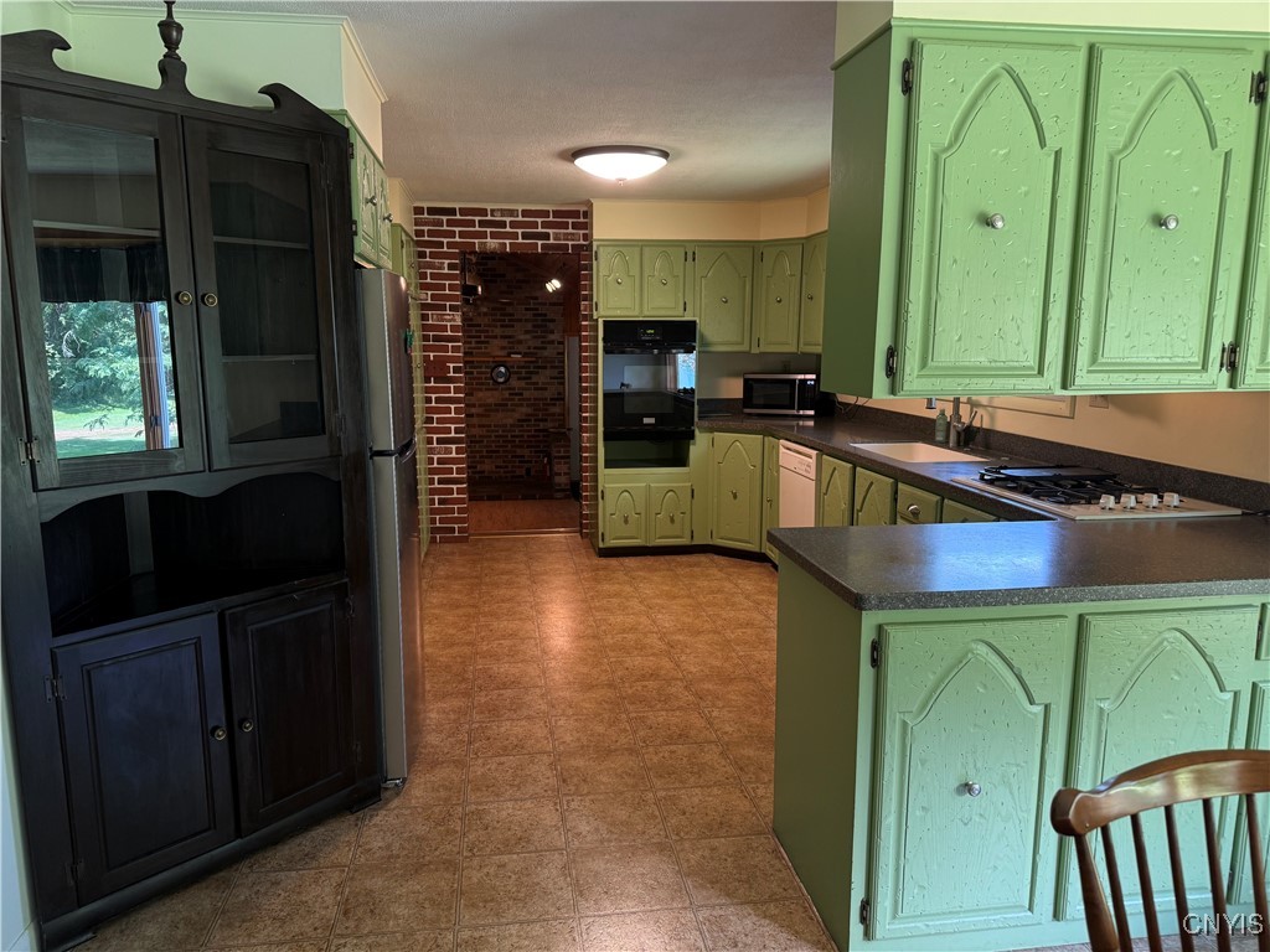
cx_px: 635
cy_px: 476
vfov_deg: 56.8
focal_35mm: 24
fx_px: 881
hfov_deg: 71.6
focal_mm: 6.76
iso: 160
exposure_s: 1/60
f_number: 1.78
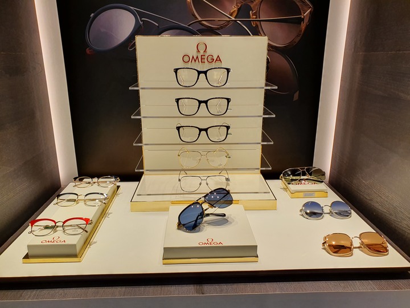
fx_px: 308
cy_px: 154
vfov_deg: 53.1
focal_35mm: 26
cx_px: 205
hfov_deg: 67.3
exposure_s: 1/234
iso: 50
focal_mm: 4.32
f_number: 2.4
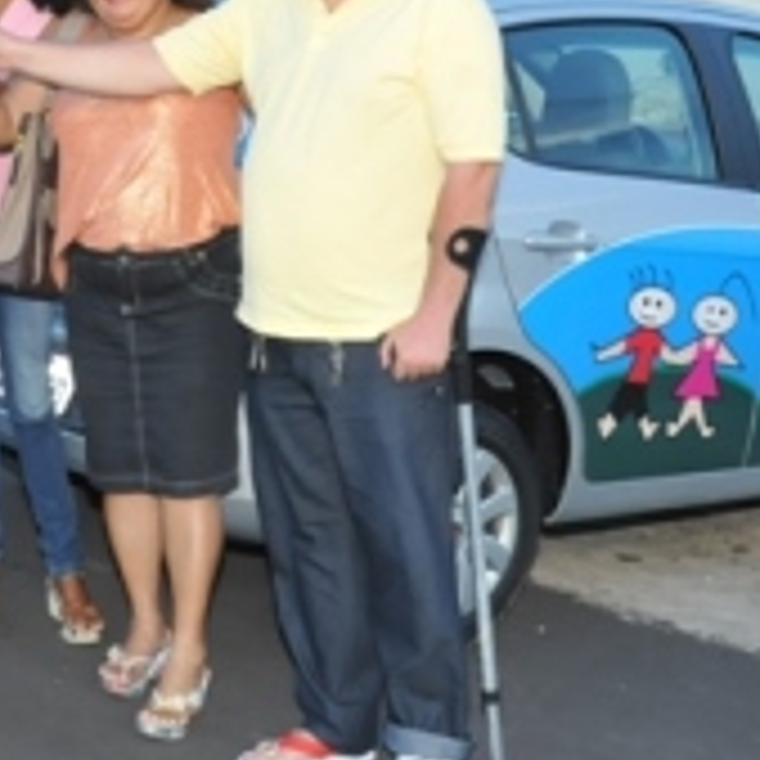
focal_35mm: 70
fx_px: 1739
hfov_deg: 24.5
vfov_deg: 24.5
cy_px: 243
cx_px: 243
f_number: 8
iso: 800
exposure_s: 1/250
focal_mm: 24
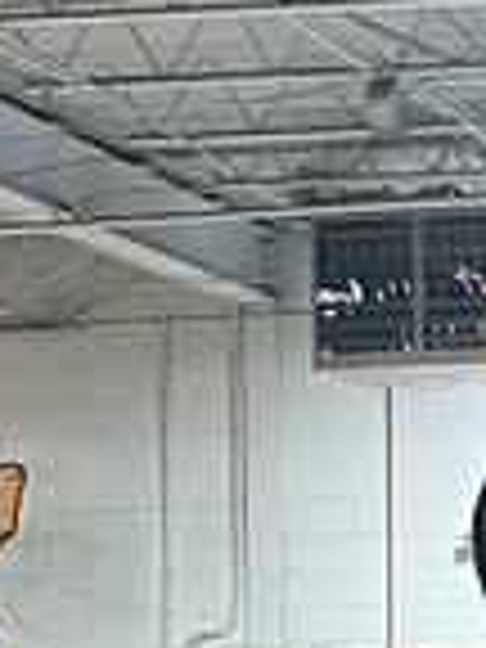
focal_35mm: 185
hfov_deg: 7.8
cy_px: 279
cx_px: 814
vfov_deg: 10.7
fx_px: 3463
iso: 200
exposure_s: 1/60
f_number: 1.6
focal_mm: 5.1
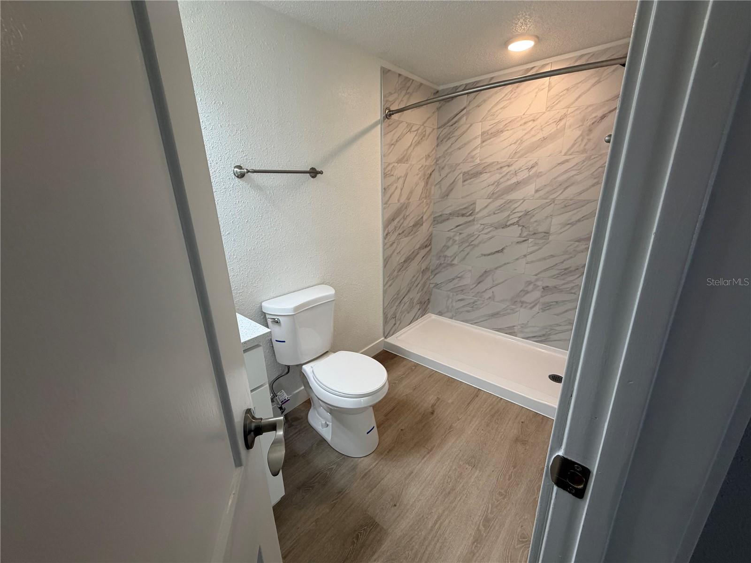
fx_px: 304
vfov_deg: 85.7
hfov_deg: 102.1
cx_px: 376
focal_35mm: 14
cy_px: 282
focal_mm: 2.22
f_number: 2.2
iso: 160
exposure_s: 1/120
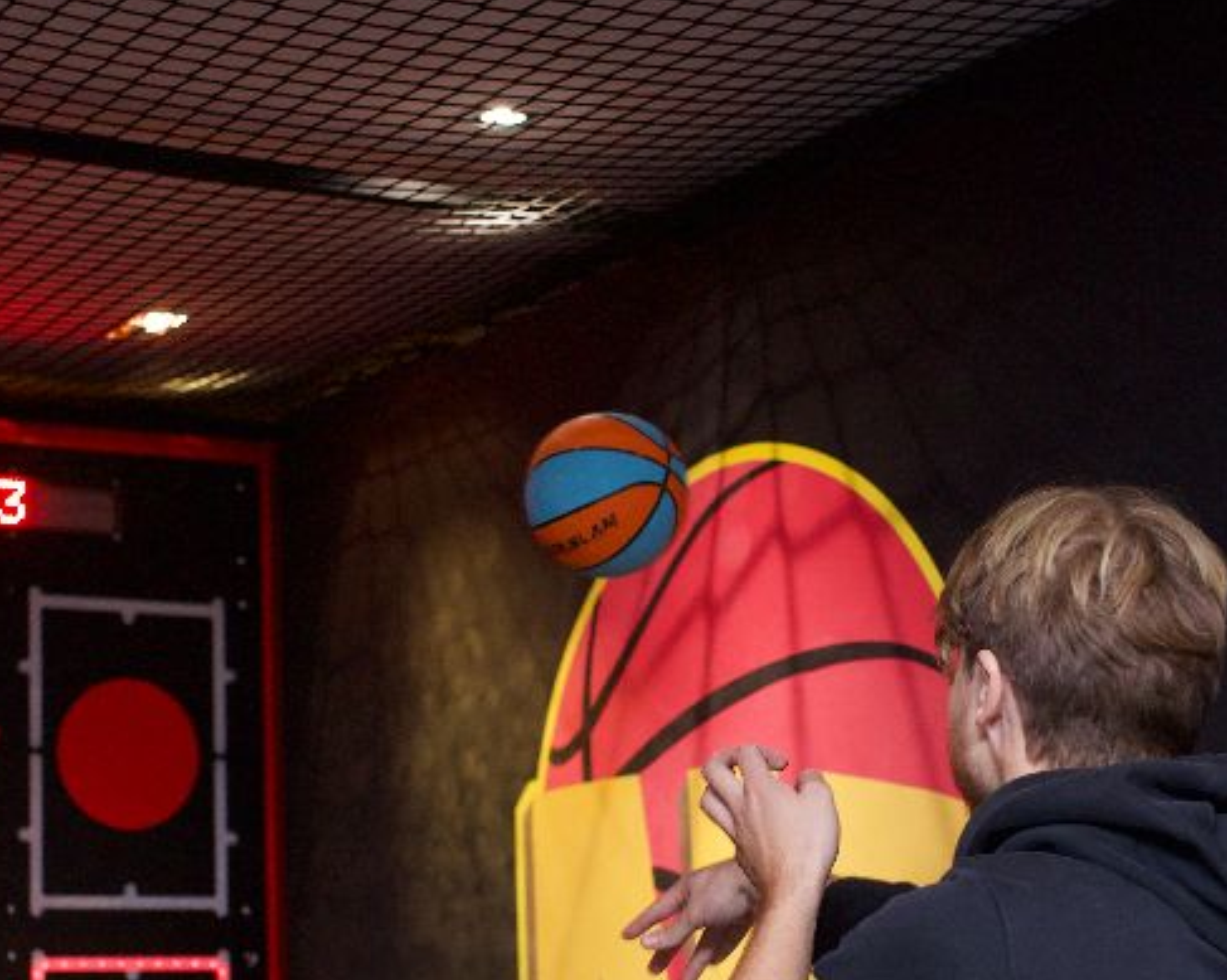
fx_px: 2940
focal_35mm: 81
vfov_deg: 18.8
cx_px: 552
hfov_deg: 23.6
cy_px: 767
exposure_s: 1/200
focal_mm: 35
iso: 2500
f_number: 2.8
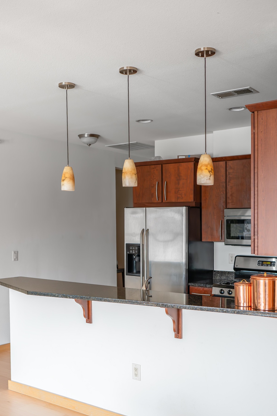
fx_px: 473
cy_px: 205
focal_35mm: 41
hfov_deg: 32.5
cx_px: 106
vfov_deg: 47.4
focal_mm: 32
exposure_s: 1/200
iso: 640
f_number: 2.8
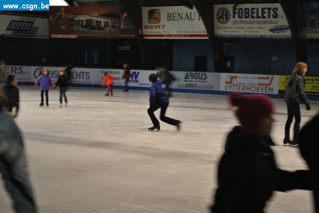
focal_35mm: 82
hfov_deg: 24.6
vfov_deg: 16.6
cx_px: 160
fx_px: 732
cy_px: 106
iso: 800
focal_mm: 55
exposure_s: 1/20
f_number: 5.6
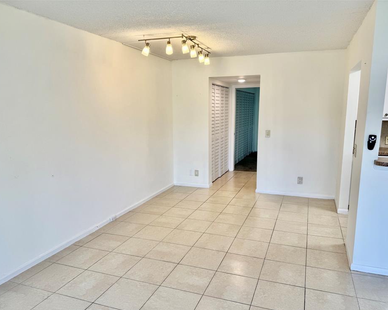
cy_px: 161
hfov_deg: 66.0
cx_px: 196
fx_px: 299
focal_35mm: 26
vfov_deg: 54.9
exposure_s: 1/161
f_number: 1.78
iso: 64
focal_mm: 6.76
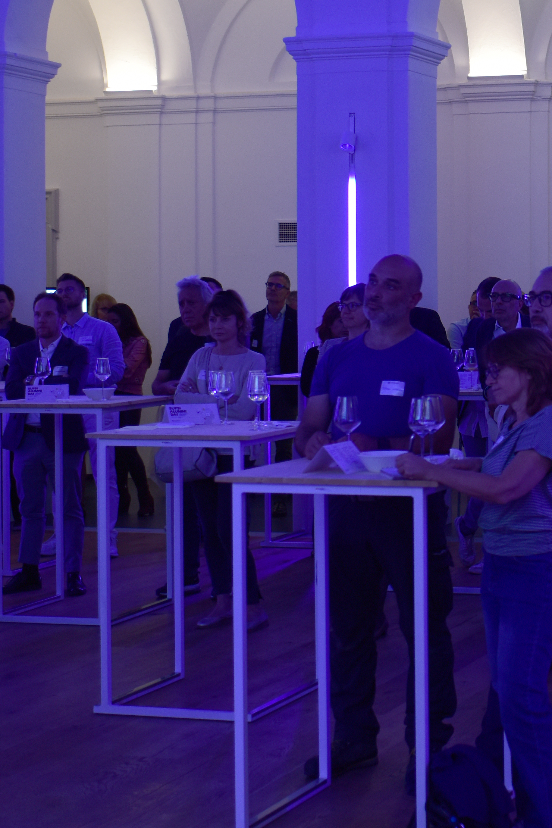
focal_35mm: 75
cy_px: 292
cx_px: 684
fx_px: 1725
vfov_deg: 26.9
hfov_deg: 17.2
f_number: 2.8
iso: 500
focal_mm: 28
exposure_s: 1/60
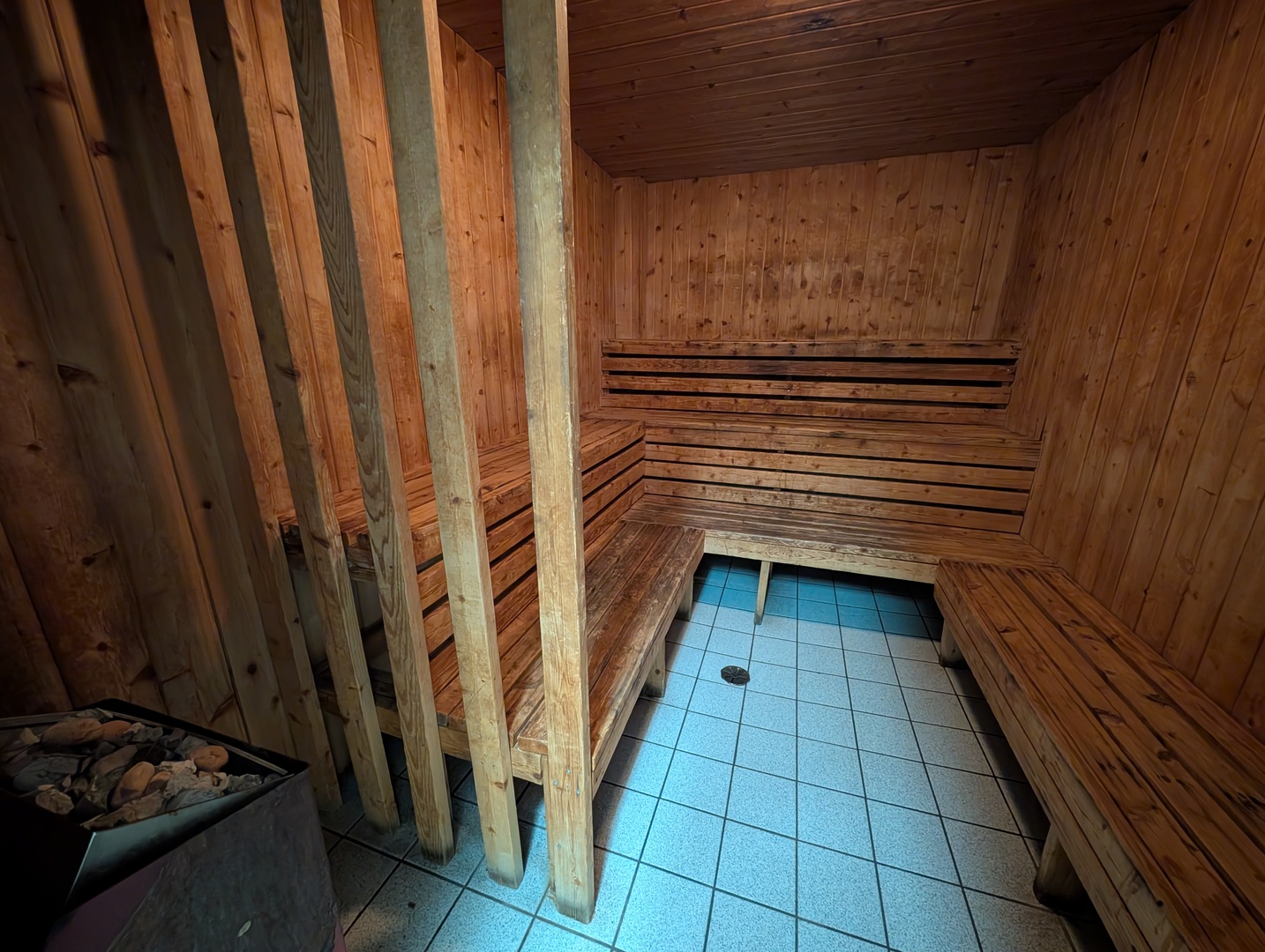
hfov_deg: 110.5
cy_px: 476
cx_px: 632
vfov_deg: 94.7
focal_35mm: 12
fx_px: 439
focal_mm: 2.02
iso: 1258
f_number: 1.7
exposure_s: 1/24
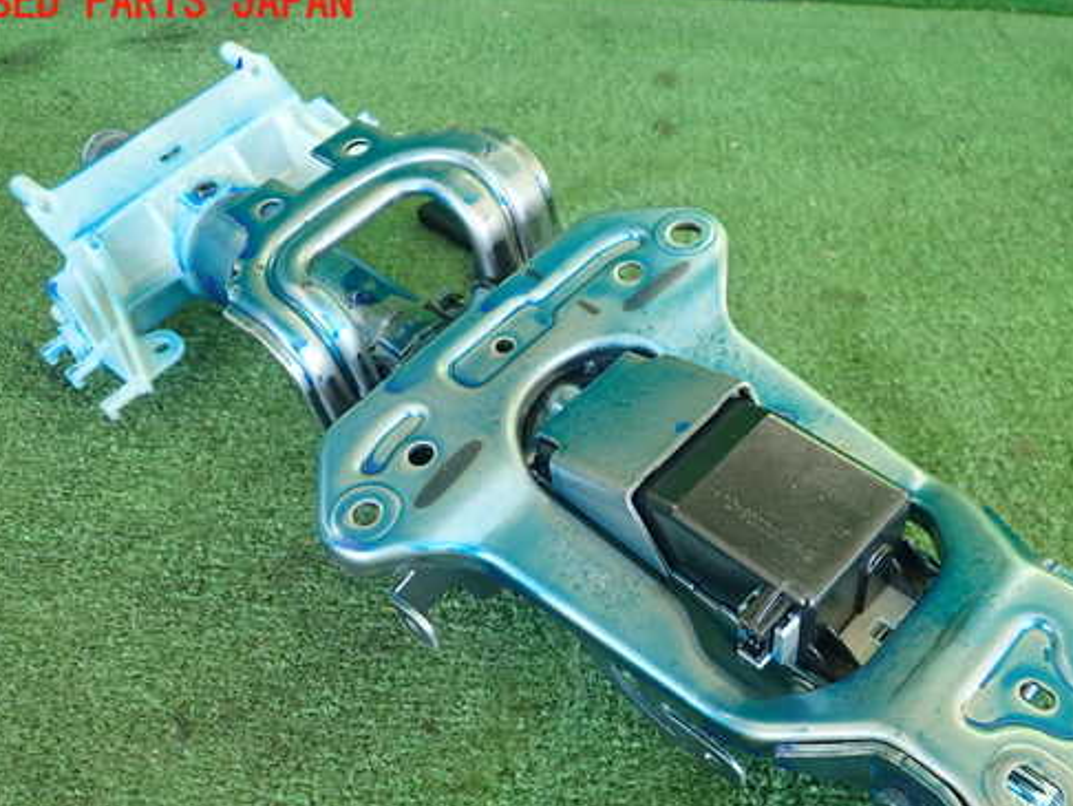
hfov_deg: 50.0
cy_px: 473
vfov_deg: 38.6
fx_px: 1147
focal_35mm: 37
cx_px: 614
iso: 500
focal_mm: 5.5
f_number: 2.3
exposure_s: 1/125
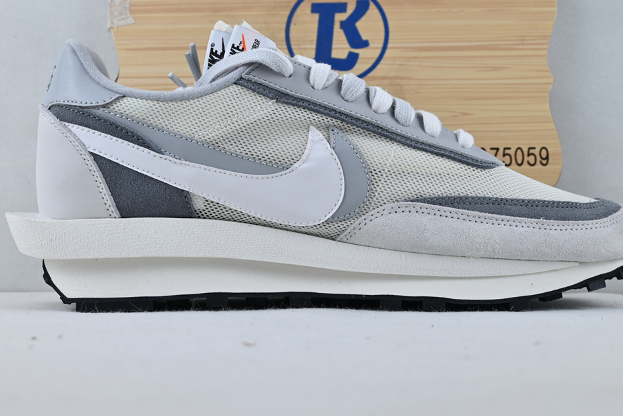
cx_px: 328
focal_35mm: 54
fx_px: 934
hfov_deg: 36.9
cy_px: 177
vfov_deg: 25.0
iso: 100
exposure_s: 1/100
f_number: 4.5
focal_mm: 28
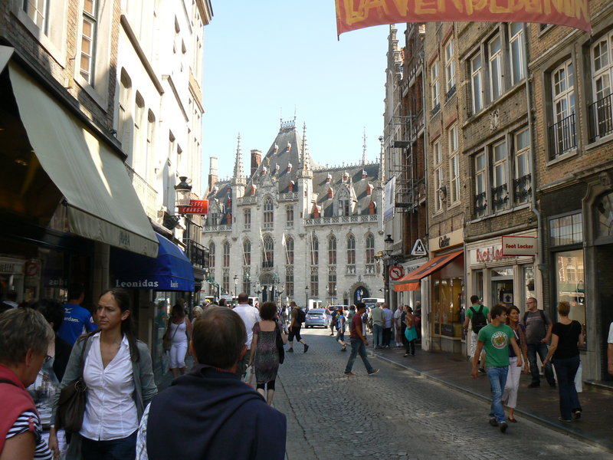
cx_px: 306
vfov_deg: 39.7
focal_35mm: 36
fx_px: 638
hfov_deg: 51.4
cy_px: 230
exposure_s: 1/800
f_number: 3.6
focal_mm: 6
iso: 100
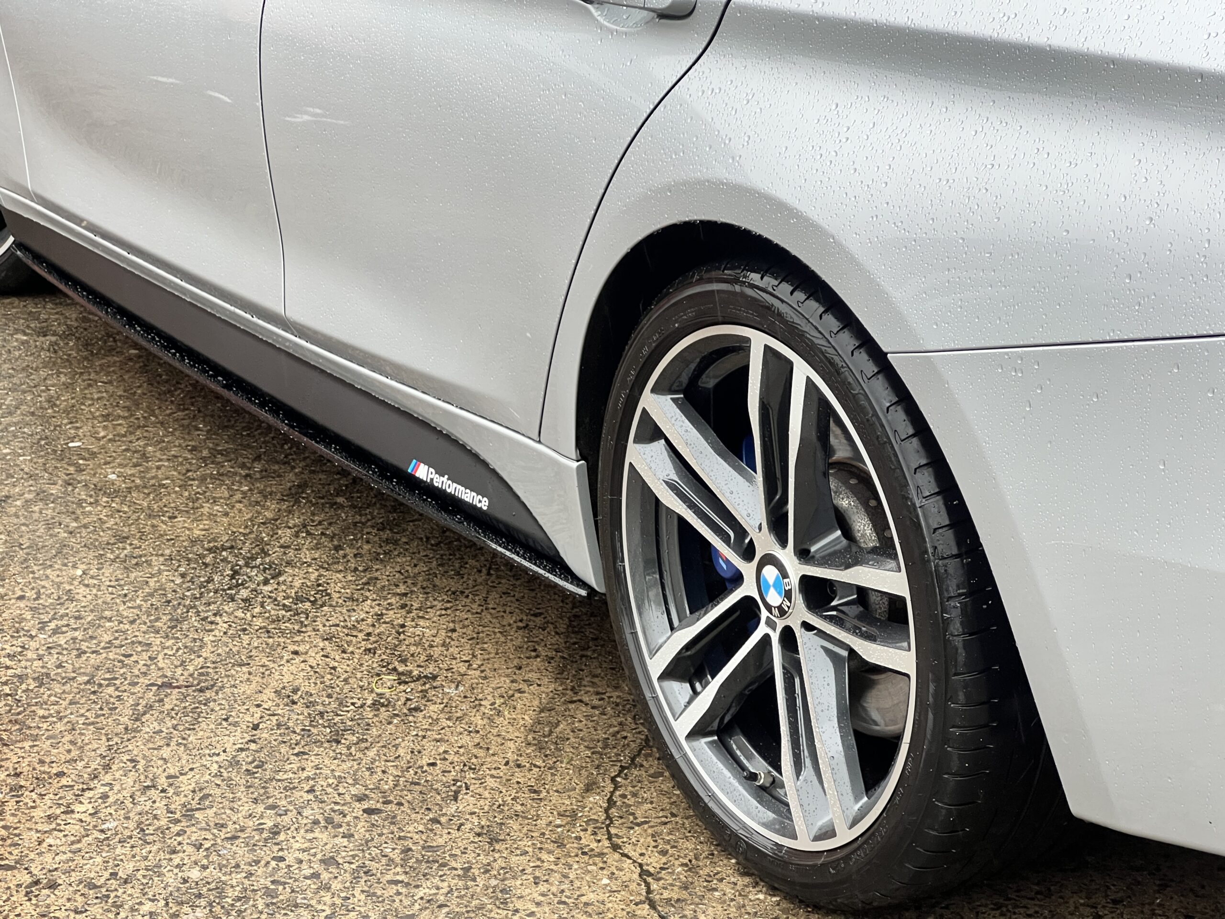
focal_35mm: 77
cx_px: 612
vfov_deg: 19.1
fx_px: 2725
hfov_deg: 25.3
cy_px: 460
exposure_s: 1/96
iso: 200
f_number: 2.8
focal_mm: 9
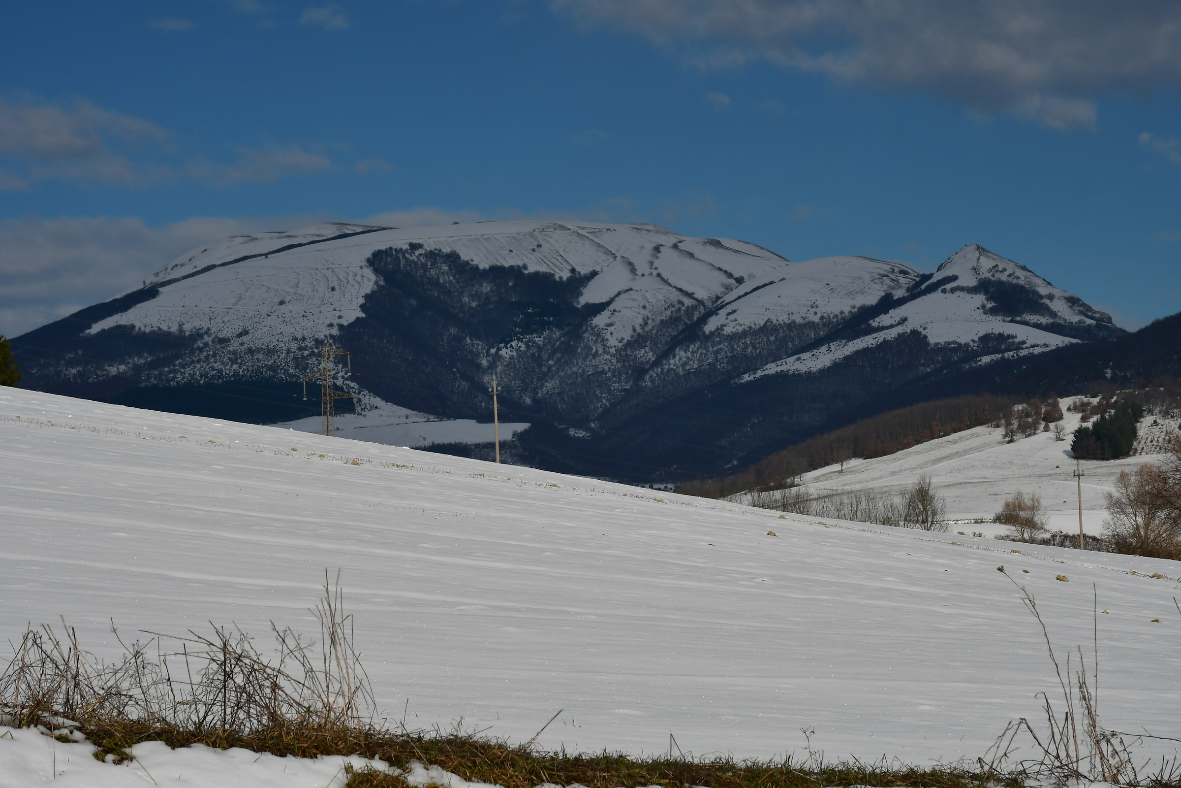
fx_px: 3444
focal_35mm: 105
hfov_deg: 19.5
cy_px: 394
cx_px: 590
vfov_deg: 13.0
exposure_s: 1/640
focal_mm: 70
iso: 100
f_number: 13
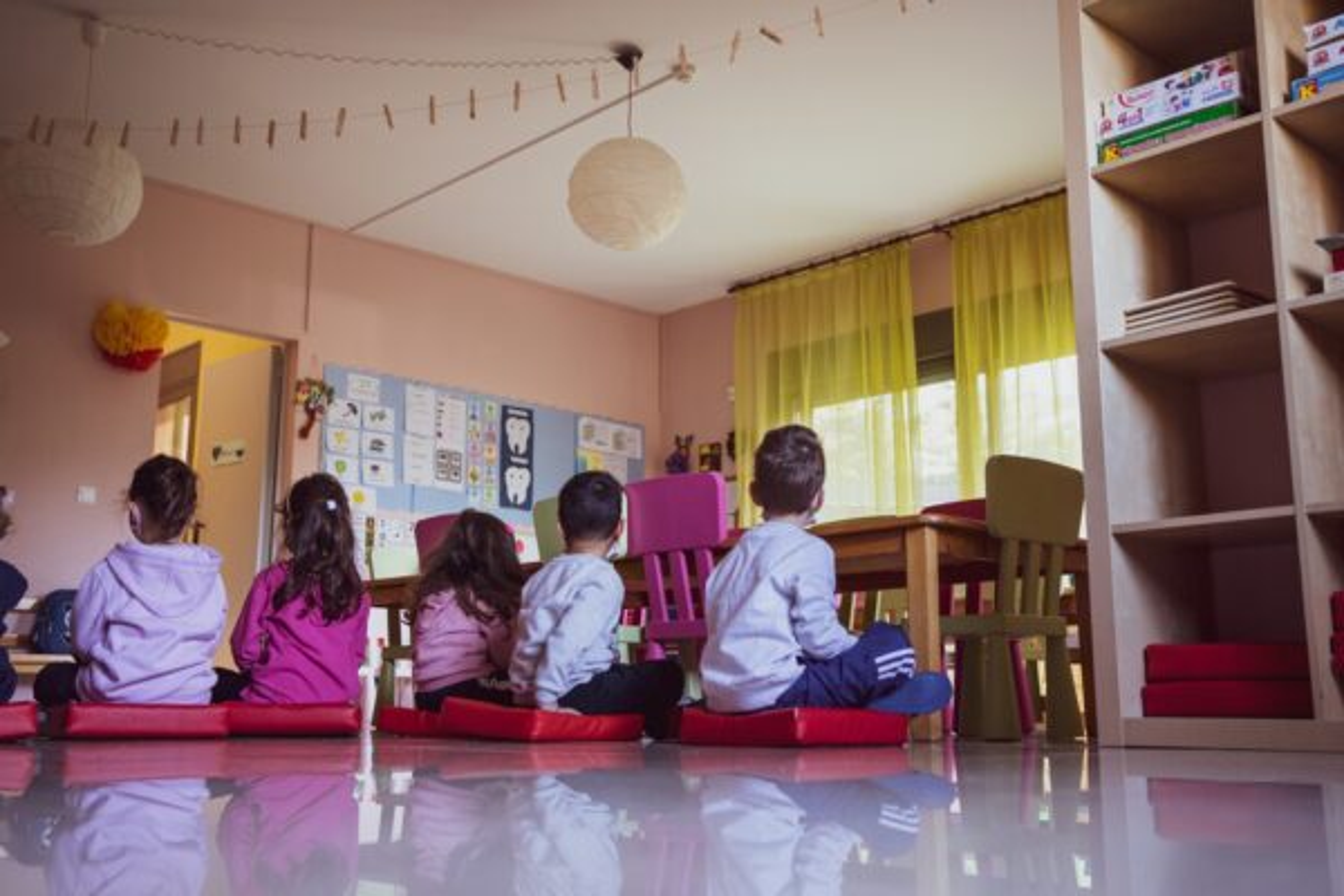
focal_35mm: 35
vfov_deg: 37.9
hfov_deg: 54.4
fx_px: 1307
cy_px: 448
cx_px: 672
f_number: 3.5
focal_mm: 35
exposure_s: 1/50
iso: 640
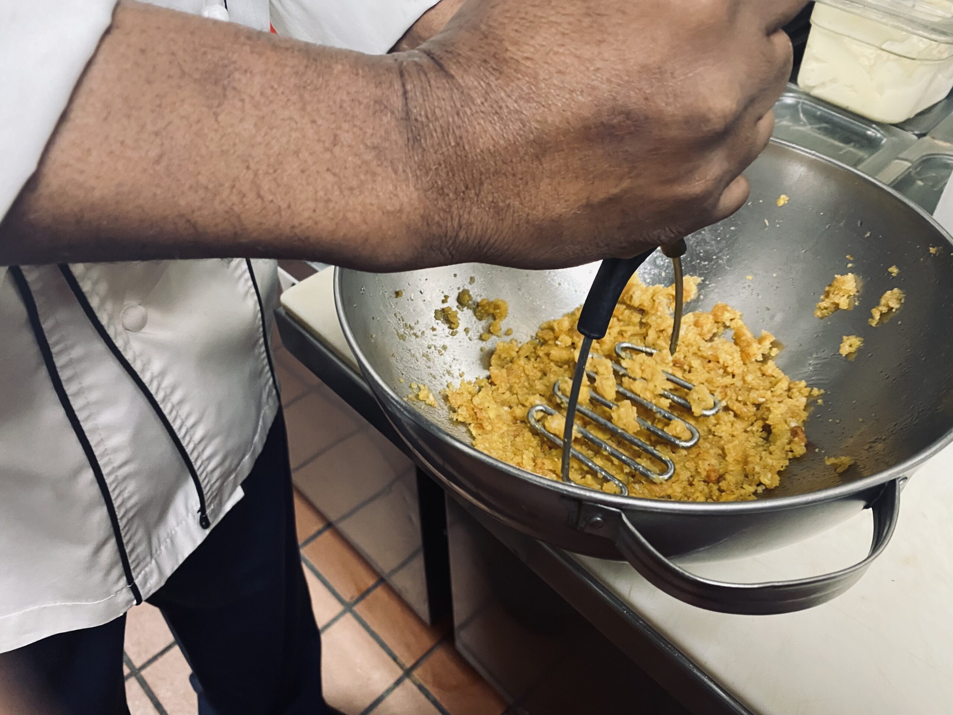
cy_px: 358
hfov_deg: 67.3
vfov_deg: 53.1
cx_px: 476
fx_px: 716
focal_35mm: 26
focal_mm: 4.25
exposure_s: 1/60
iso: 250
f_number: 1.8
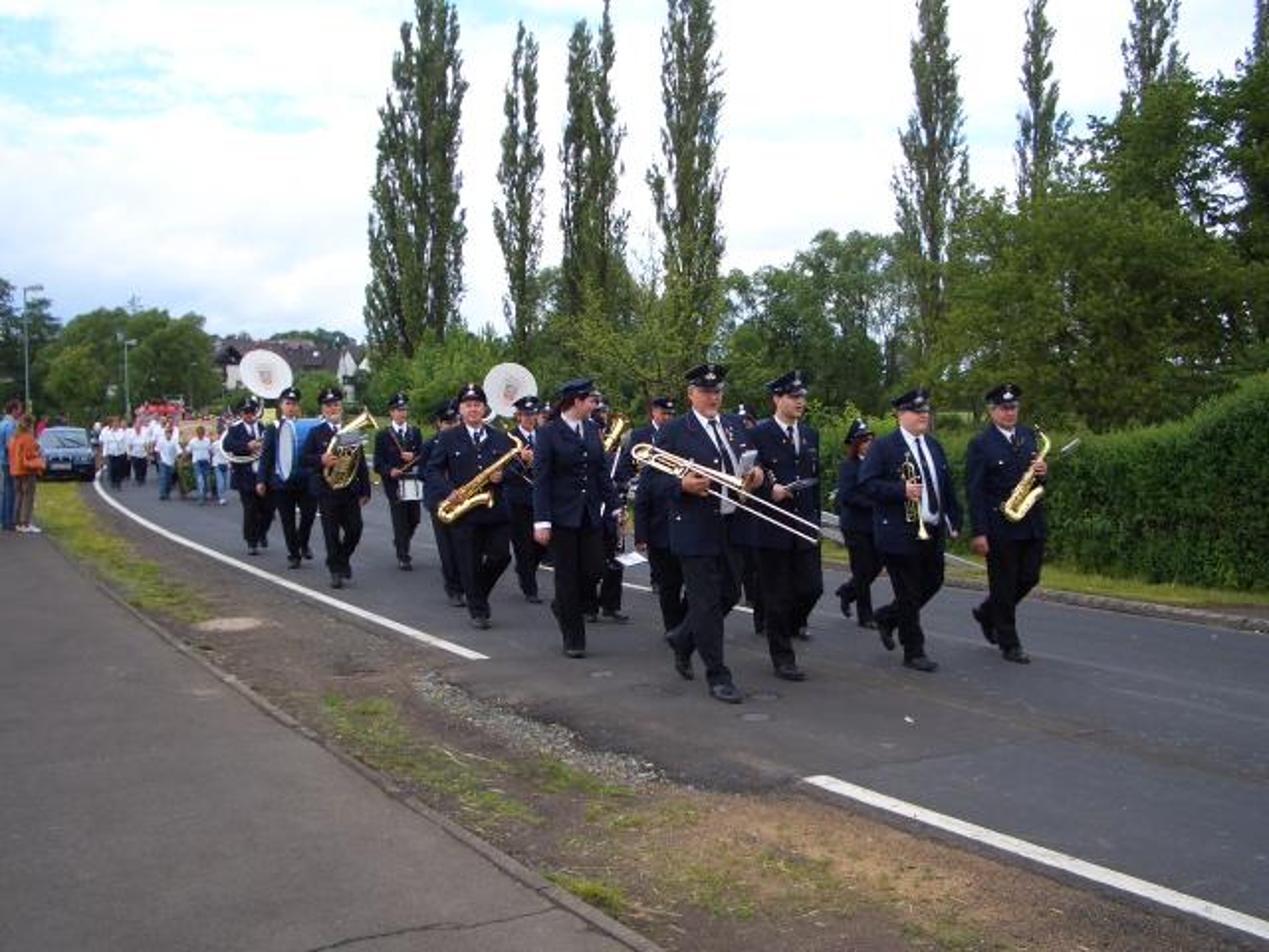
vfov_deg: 40.7
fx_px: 1283
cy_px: 476
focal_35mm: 35
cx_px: 634
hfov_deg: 52.6
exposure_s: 1/250
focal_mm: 5.8
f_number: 4.3
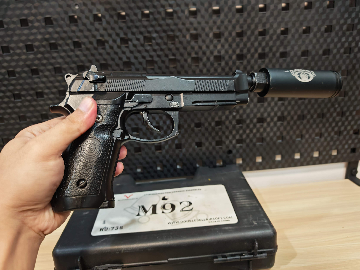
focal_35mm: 24
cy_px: 135
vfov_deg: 56.8
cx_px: 180
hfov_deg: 71.6
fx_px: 250
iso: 250
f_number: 2
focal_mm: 6.83
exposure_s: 1/33
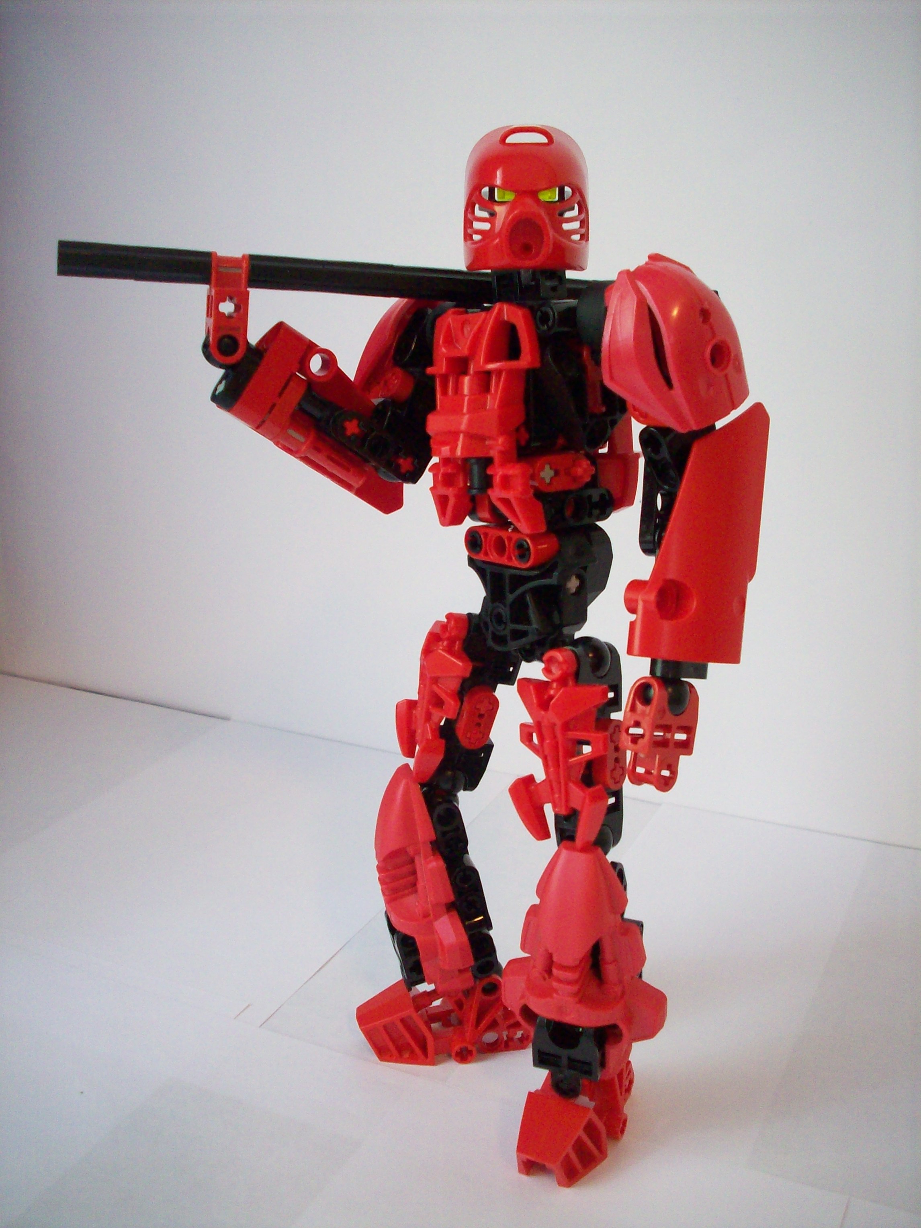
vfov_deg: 50.1
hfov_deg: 38.7
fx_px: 1313
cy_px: 614
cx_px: 460
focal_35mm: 37
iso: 160
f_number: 2.8
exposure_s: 1/11.7
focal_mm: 6.2
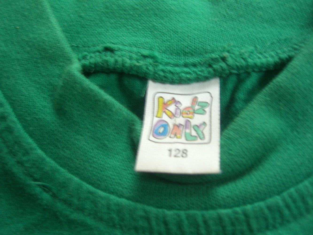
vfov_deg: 37.7
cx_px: 156
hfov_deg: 49.0
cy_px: 118
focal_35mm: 38
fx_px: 344
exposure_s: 1/20
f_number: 2.8
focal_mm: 7.9
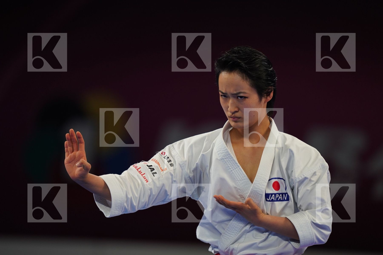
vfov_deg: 3.4
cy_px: 128
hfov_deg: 5.2
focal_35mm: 400
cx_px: 192
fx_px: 4255
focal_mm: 400
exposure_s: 1/500
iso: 1250
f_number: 2.8
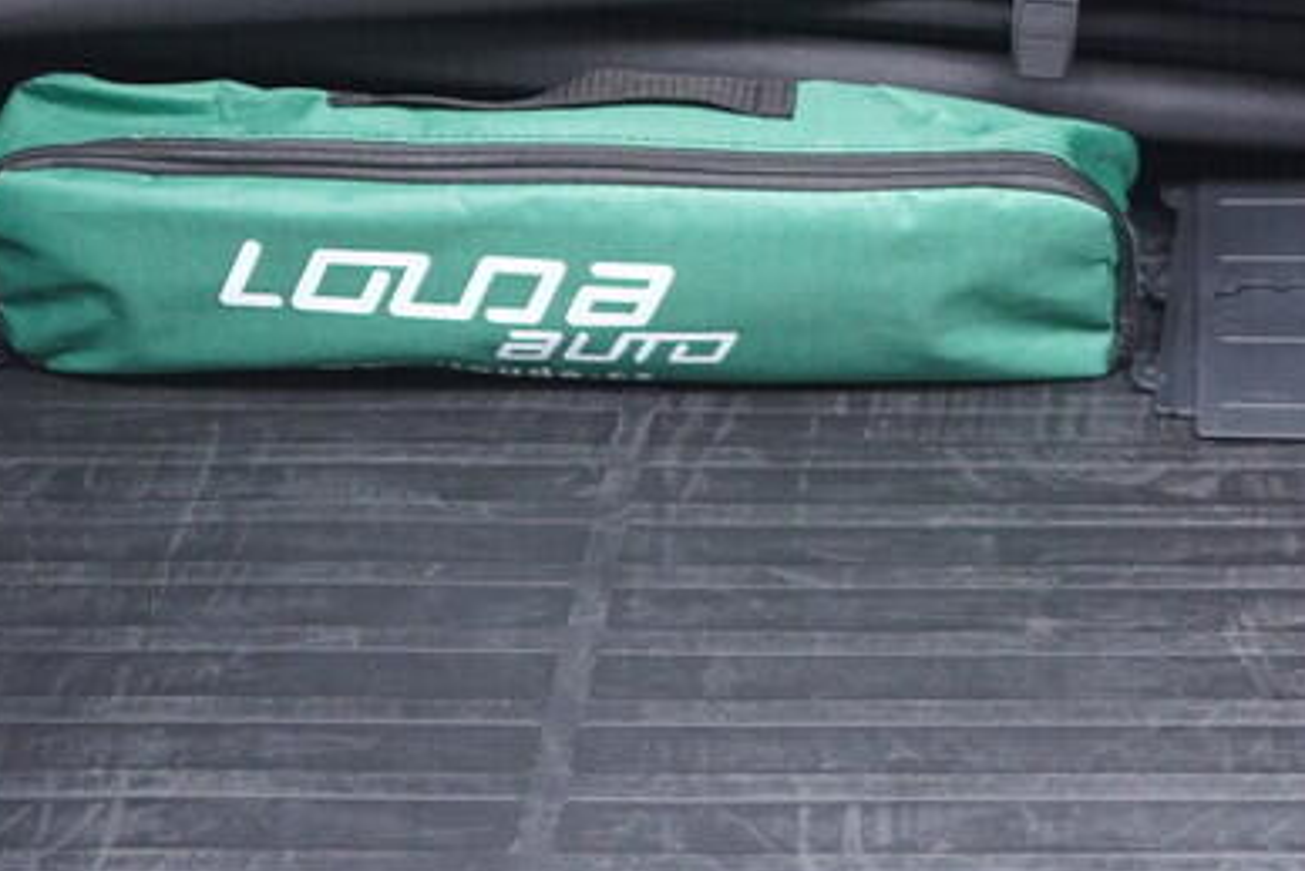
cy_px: -200
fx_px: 3445
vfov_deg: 13.9
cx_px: 1107
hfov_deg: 21.1
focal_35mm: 95
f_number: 2.8
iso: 1000
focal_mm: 24
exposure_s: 1/40
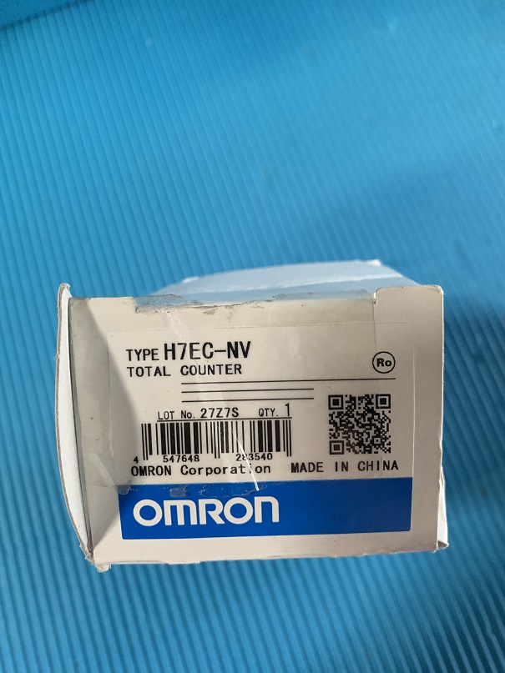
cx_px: 252
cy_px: 336
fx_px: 506
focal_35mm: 26
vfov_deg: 67.3
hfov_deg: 53.1
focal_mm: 4.25
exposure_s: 1/60
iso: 320
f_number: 1.8
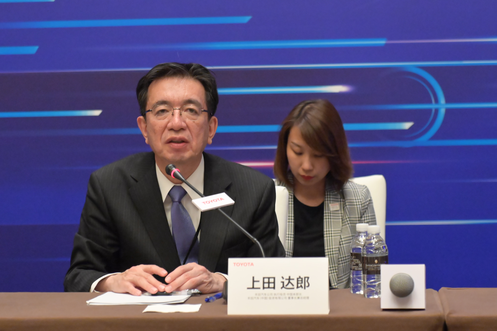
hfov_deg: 19.5
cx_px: 248
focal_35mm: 105
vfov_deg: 13.0
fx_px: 1449
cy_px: 166
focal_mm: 70
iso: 5000
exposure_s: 1/125
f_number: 4
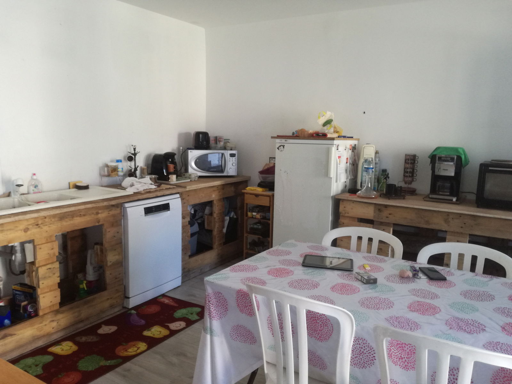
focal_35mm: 27
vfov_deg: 51.4
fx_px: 399
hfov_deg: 65.3
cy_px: 192
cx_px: 256
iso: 160
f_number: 2
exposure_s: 1/33.3
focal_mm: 3.79
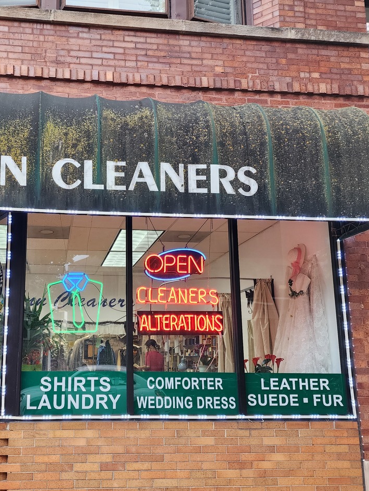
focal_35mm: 35
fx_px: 497
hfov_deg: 40.0
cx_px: 109
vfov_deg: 52.5
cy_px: 270
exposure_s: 1/120
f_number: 1.8
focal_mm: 6.4
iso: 125
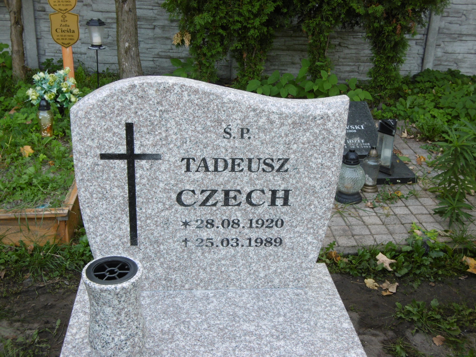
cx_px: 238
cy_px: 178
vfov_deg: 33.6
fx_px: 591
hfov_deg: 43.9
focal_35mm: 43
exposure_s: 1/60
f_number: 3.8
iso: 100
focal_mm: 7.7
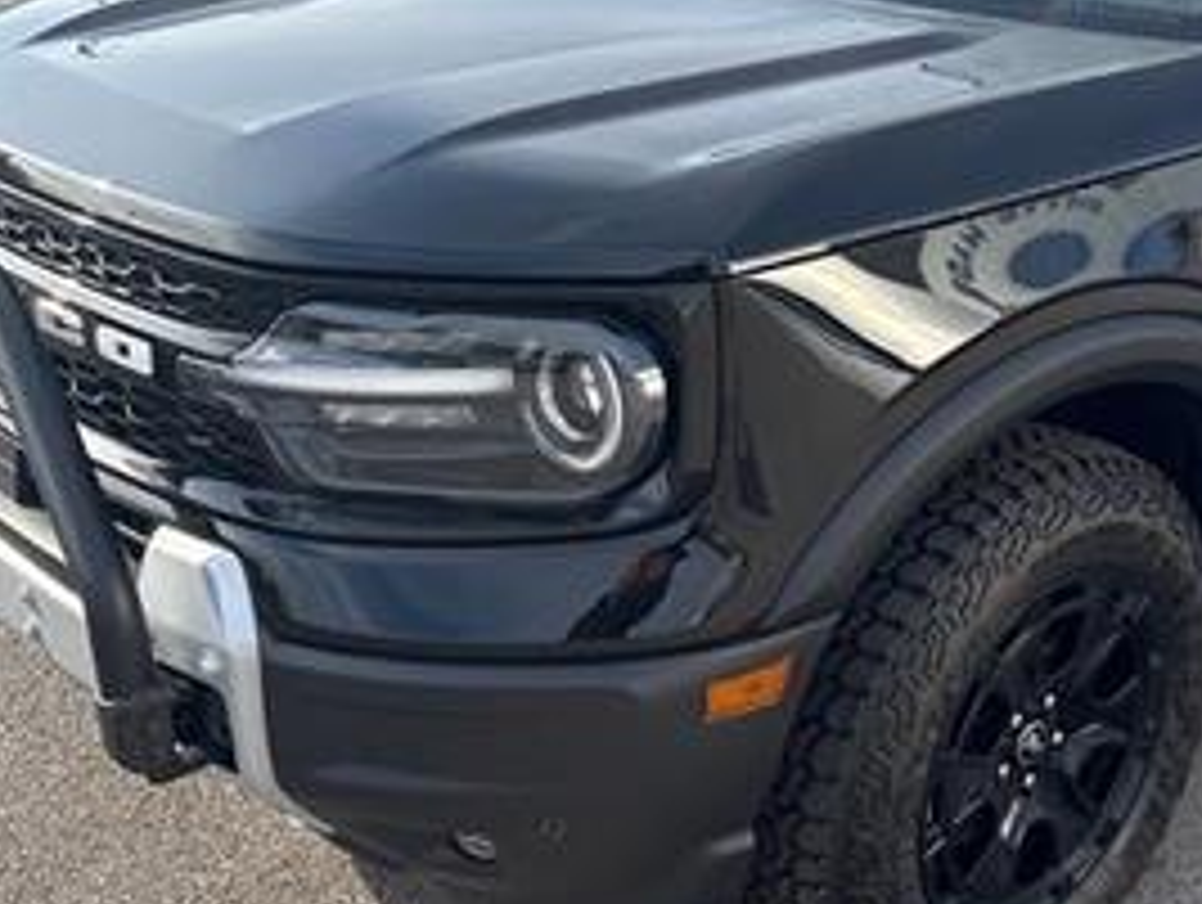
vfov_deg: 29.7
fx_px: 1704
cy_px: 373
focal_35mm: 49
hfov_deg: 37.8
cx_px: 909
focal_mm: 5.96
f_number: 1.6
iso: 50
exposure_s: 1/2075
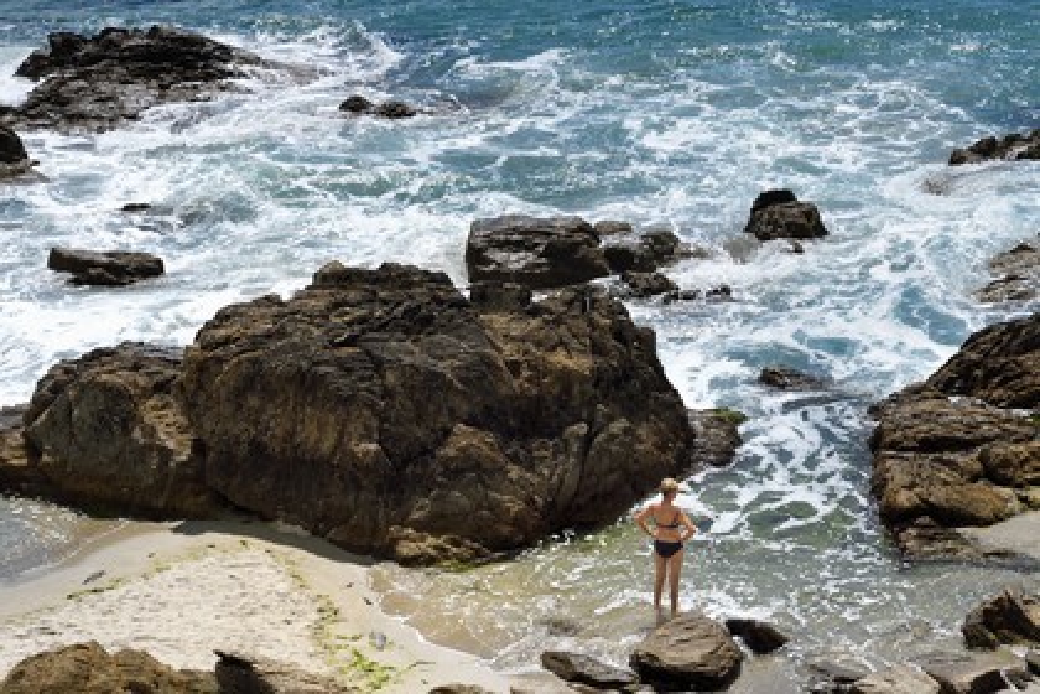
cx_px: 520
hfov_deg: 28.8
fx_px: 2022
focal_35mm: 70
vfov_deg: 19.5
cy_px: 347
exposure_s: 1/500
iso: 200
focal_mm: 70
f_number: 11
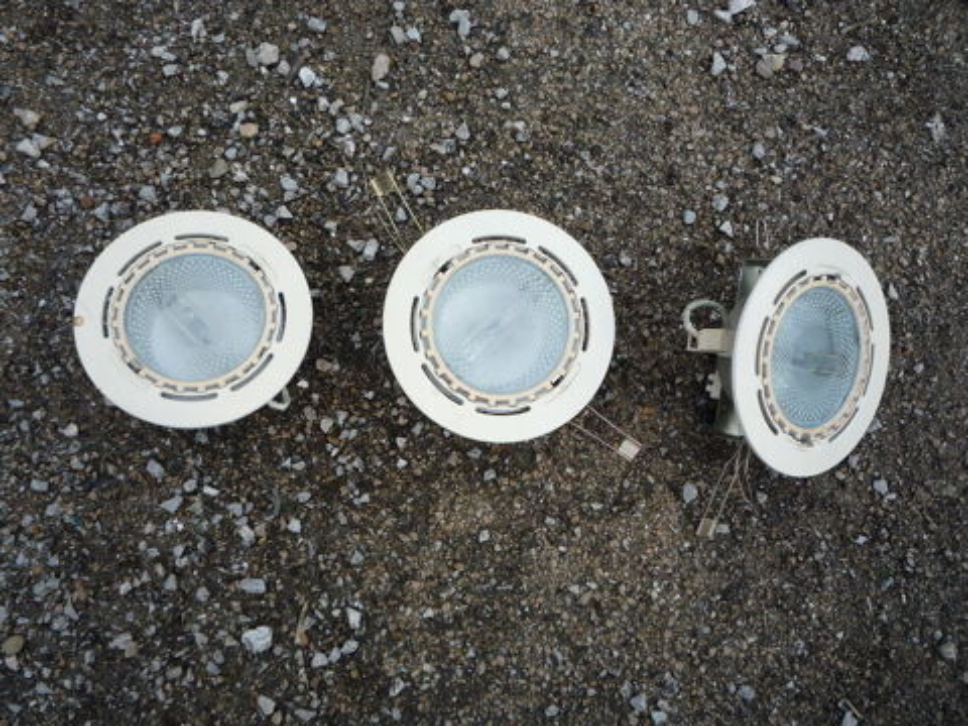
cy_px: 363
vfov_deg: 46.8
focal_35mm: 30
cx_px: 484
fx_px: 839
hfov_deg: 60.0
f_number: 4
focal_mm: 5.2
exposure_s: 1/400
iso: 100
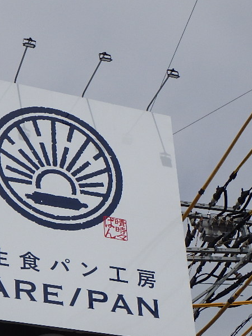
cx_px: 85
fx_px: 1058
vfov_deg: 17.9
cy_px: 259
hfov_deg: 13.6
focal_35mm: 109
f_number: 5.3
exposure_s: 1/1500
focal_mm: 9.1
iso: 125
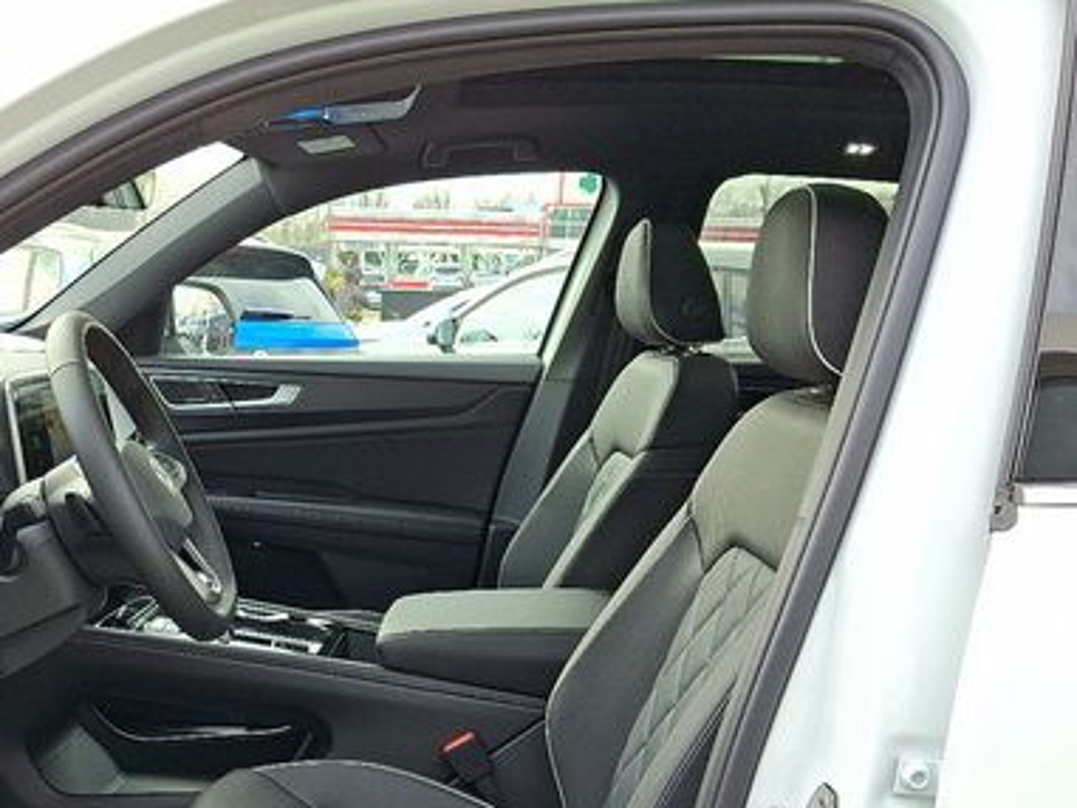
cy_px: 633
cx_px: 317
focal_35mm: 42
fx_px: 1307
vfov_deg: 33.5
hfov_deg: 43.8
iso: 25
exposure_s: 1/139
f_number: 1.8
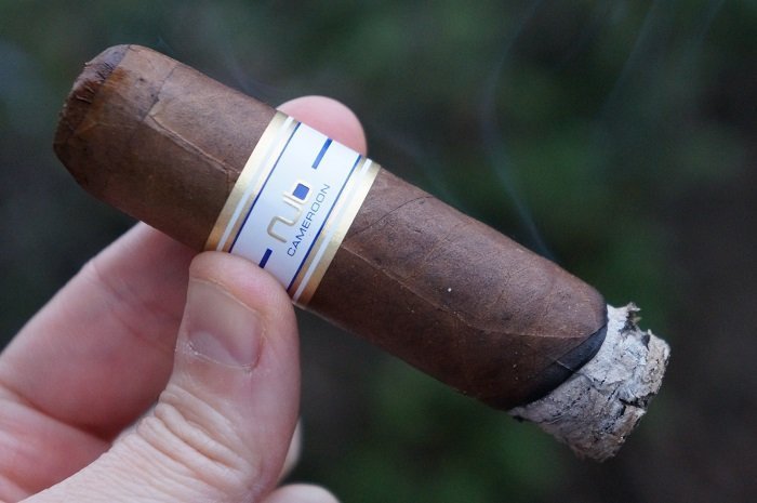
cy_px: 252
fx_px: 1733
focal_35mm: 82
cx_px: 378
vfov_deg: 16.5
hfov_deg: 24.6
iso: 2500
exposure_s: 1/100
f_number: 5.6
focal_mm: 55
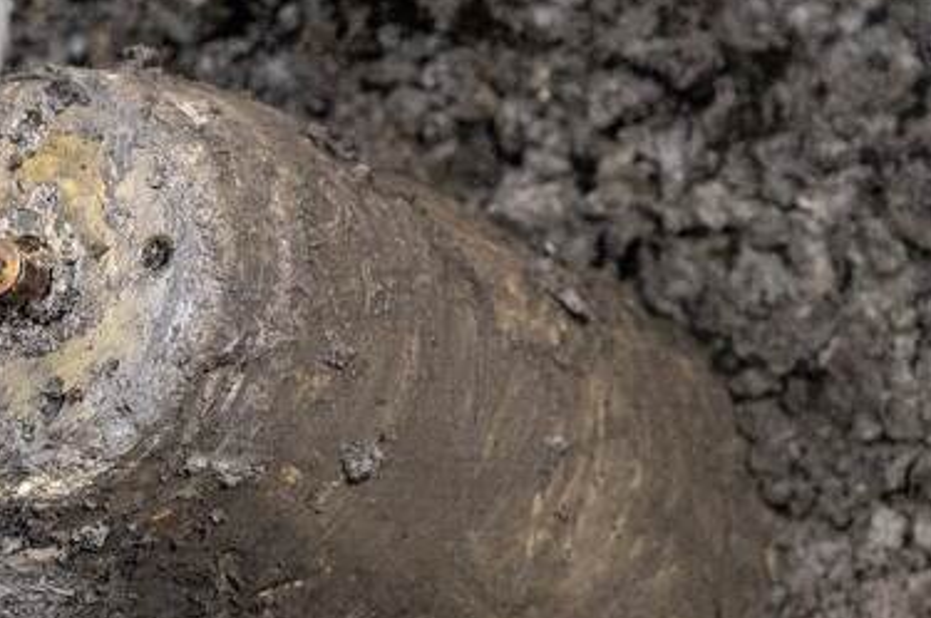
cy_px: 271
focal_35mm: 288
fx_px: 7438
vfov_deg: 4.8
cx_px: 214
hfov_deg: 7.2
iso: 6400
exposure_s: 1/125
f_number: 2.8
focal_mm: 130
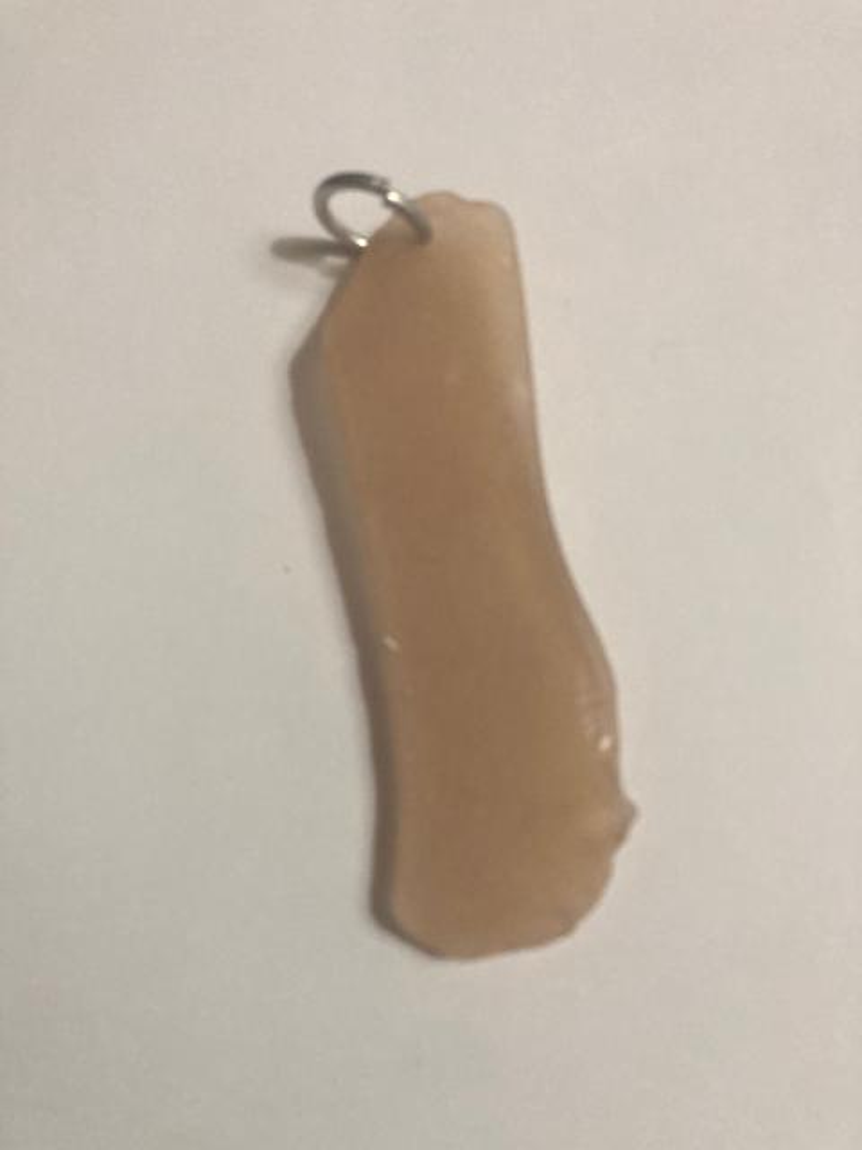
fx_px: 930
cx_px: 431
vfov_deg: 63.4
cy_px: 575
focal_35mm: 28
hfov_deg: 49.7
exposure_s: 1/60
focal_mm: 3.99
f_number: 1.8
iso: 250
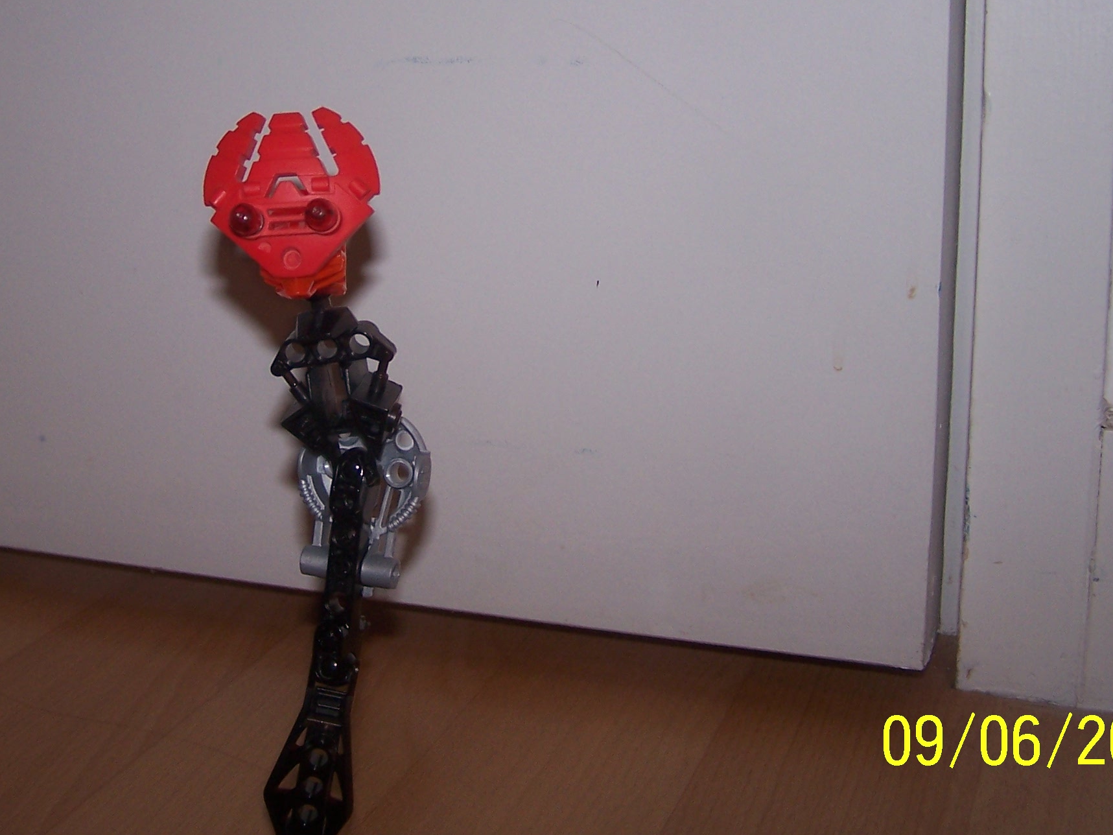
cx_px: 461
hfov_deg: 33.7
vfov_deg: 25.5
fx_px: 1833
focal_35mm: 57
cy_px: 281
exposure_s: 1/60
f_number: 2.8
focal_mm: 6.3
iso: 80
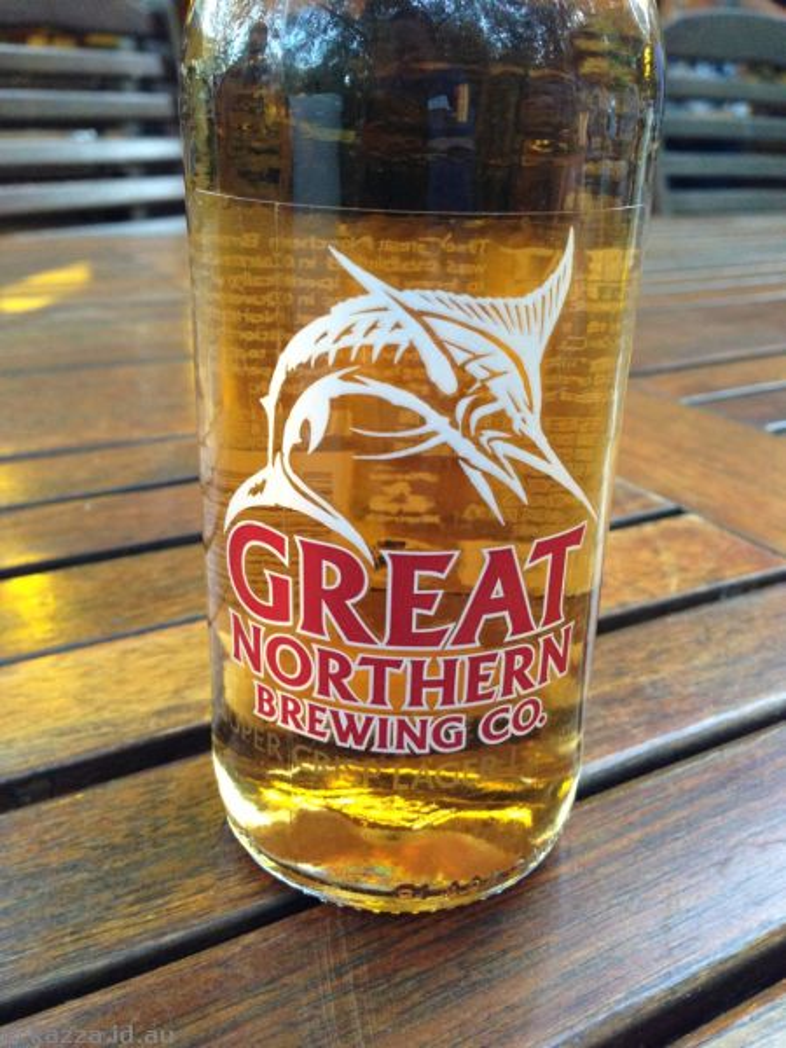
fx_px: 999
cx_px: 393
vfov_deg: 55.4
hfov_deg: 42.9
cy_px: 524
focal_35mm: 33
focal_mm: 4.13
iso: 200
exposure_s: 1/20
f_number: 2.4
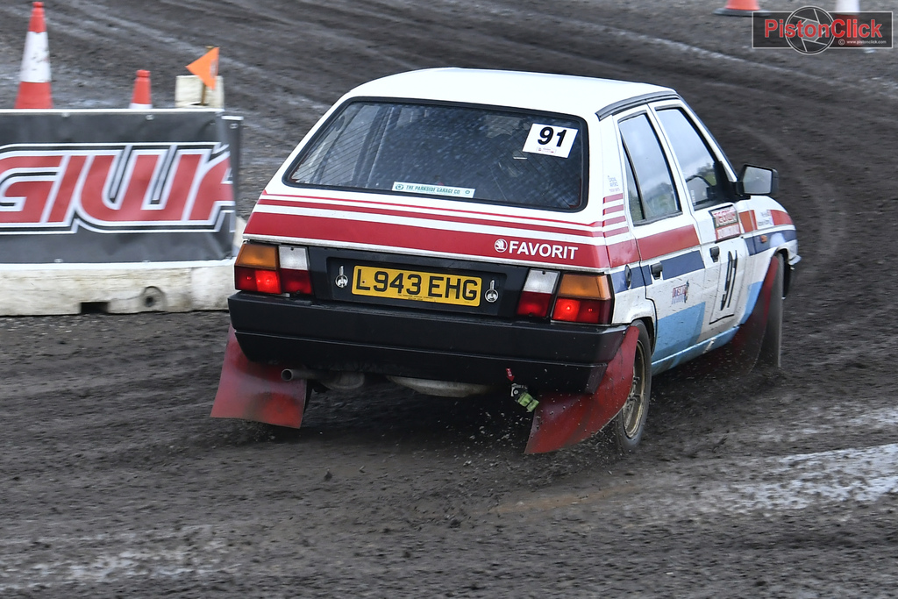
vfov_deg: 13.0
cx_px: 449
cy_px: 300
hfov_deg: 19.5
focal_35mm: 105
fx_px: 2619
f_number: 3.5
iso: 720
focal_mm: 70
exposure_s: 1/250
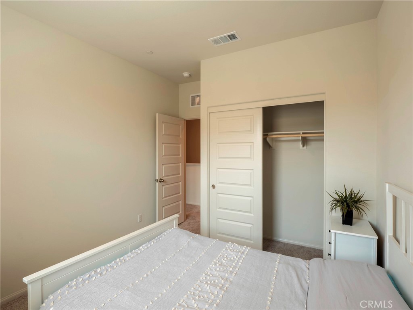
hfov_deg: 94.5
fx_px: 191
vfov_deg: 78.1
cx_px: 206
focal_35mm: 16
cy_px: 155
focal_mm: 8
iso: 100
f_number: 8
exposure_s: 1/25
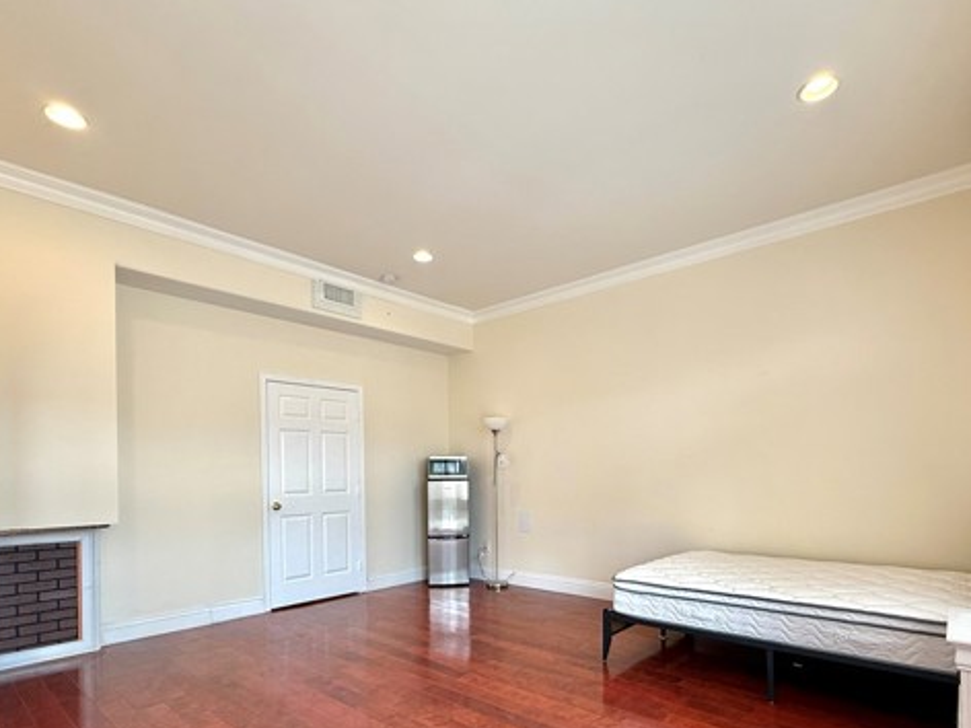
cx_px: 510
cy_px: 477
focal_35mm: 19
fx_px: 533
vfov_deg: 67.1
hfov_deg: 84.6
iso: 100
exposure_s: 1/120
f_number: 2.2
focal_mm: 2.22
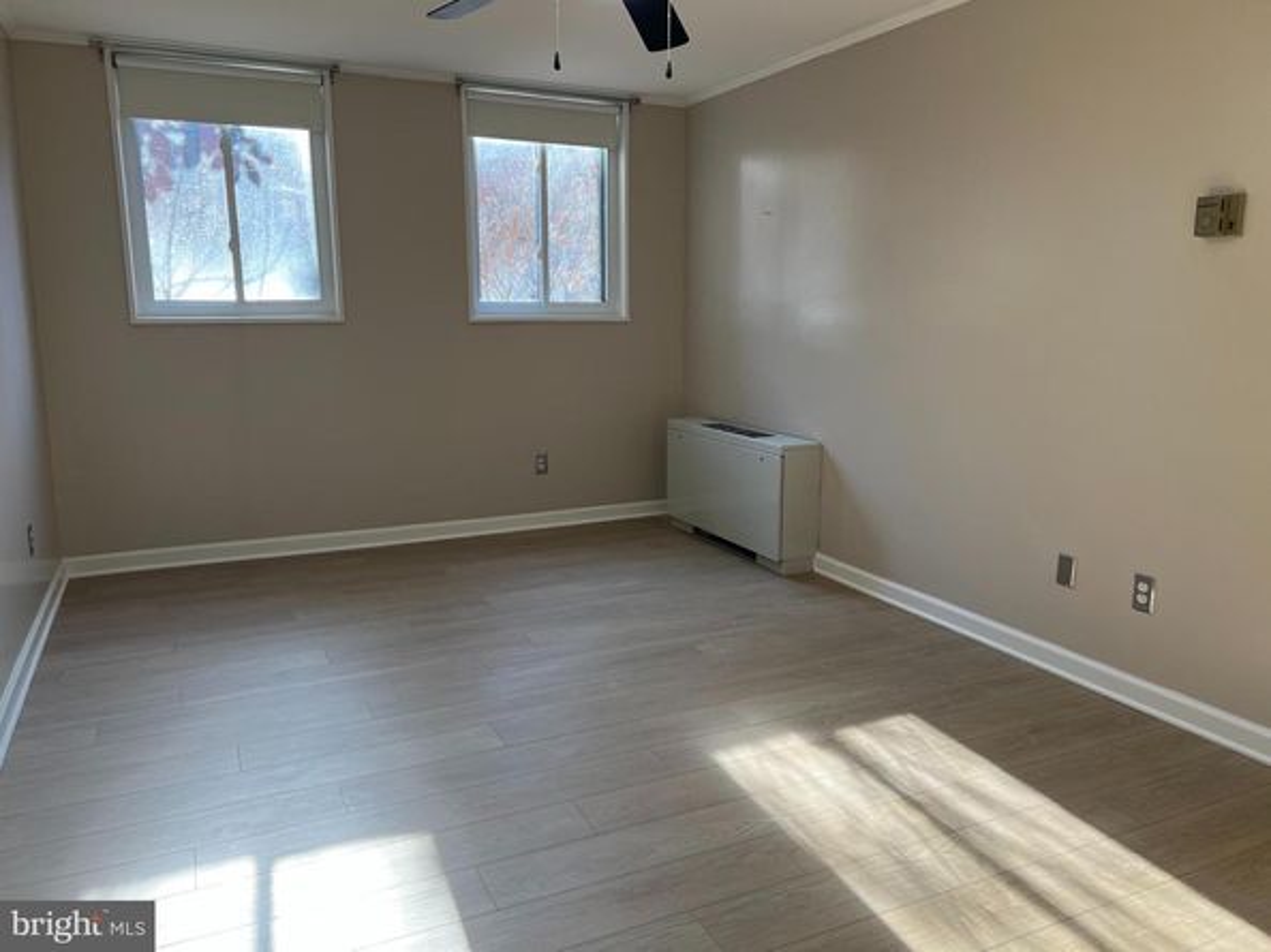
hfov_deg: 67.3
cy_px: 476
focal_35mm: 26
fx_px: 954
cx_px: 636
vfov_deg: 53.0
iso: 64
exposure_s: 1/164
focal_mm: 5.7
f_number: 1.5
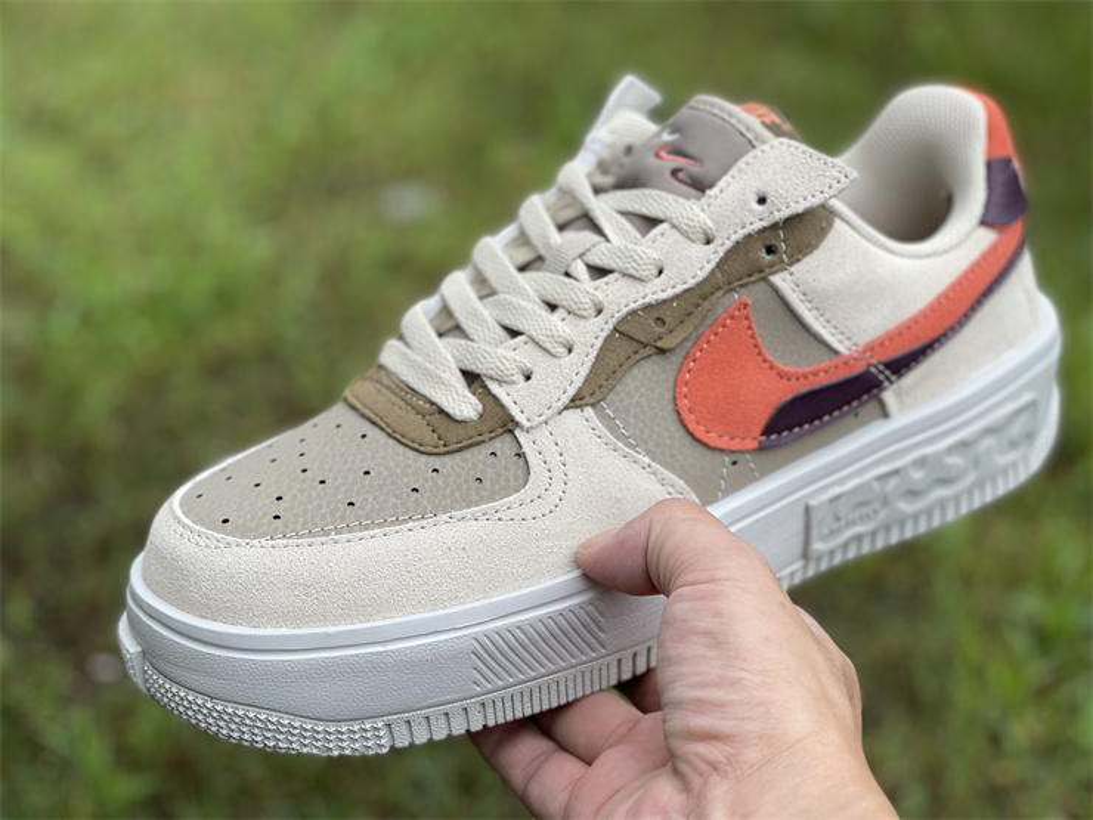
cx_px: 546
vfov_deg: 22.9
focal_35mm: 64
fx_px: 2021
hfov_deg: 30.3
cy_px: 410
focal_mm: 7.5
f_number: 2.2
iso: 20
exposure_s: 1/146
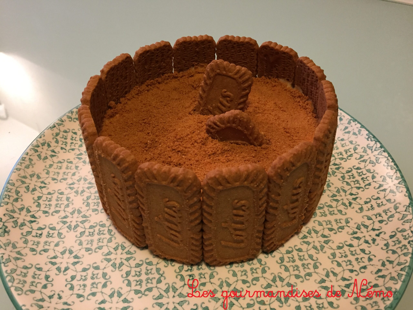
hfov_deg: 61.7
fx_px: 346
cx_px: 206
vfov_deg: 48.2
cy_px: 155
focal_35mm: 29
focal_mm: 4.15
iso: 250
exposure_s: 1/33
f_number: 2.2
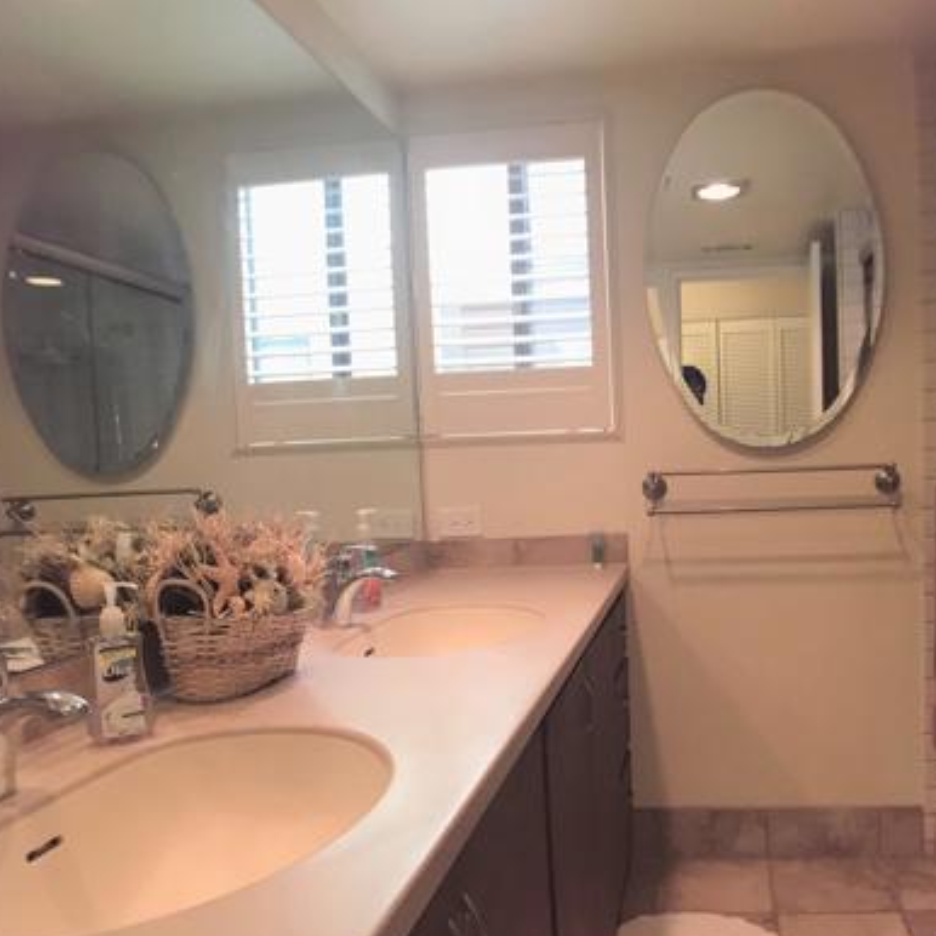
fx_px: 1254
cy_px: 541
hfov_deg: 40.5
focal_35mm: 41
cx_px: 604
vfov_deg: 40.8
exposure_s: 1/30
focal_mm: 3.99
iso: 25
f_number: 1.8
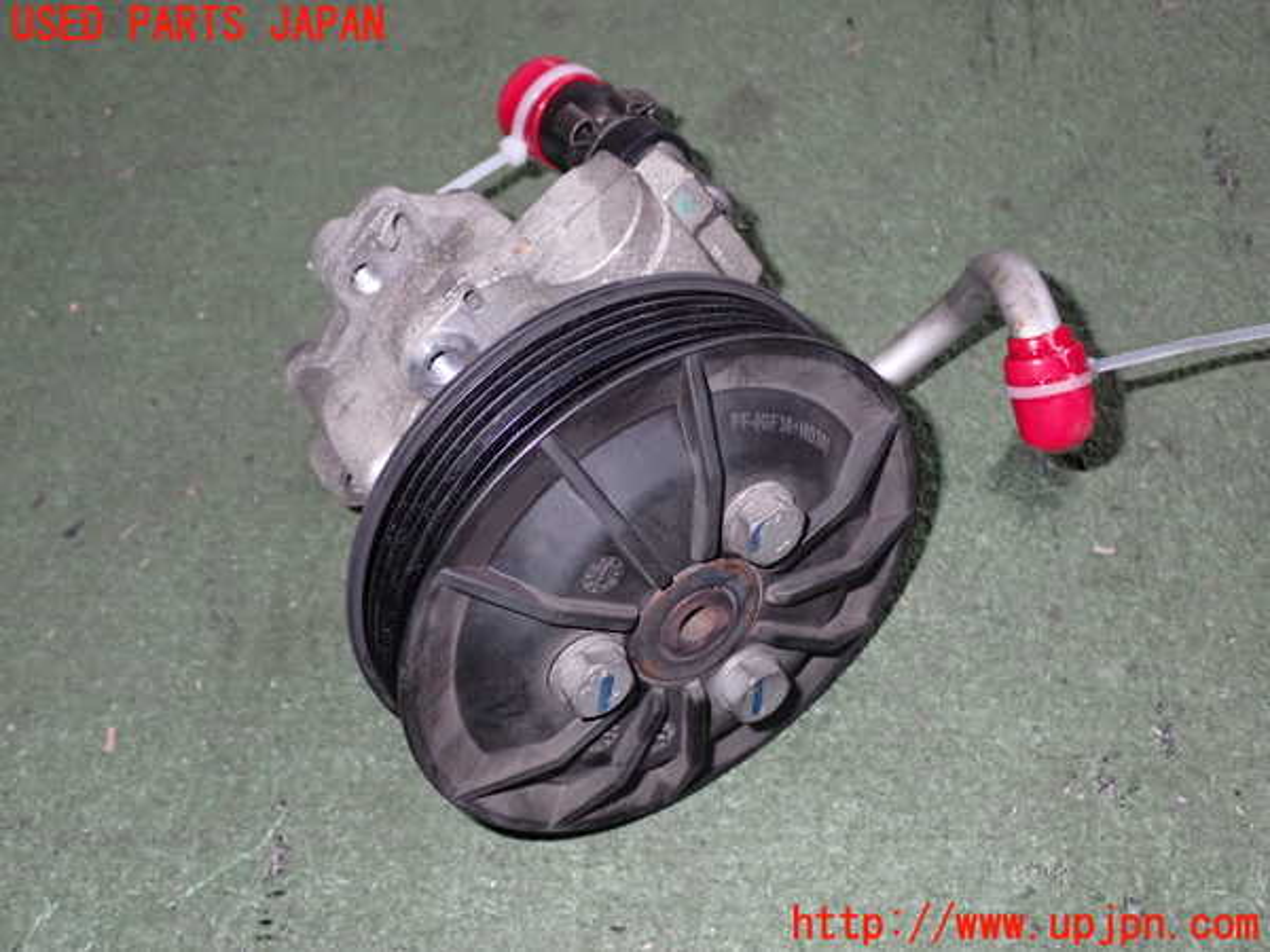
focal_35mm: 41
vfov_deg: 35.1
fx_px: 1504
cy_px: 476
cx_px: 635
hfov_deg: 45.8
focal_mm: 7.31
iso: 250
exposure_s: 1/40
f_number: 8
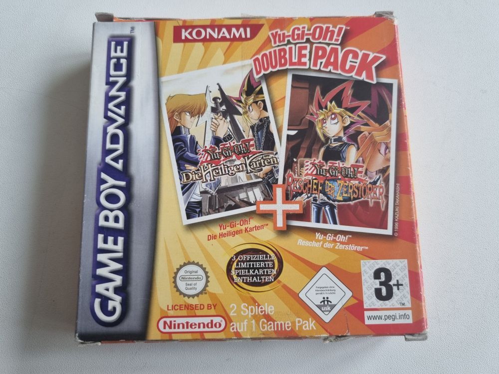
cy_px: 187
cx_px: 250
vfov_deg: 53.1
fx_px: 375
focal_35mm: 26
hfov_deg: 67.3
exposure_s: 1/100
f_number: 1.8
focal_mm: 5.4
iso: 80
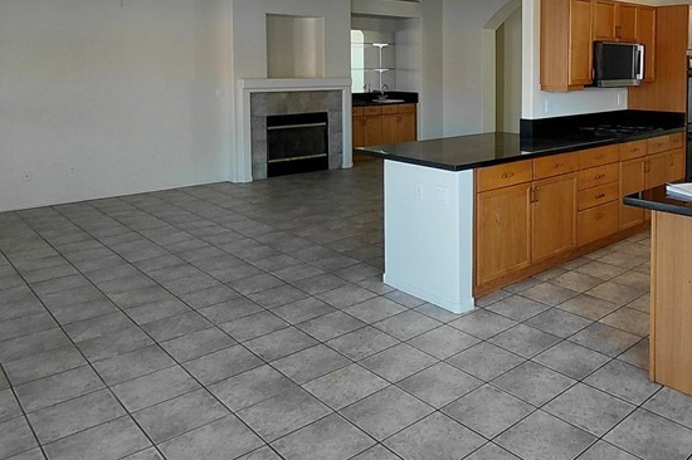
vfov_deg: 40.7
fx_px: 596
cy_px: 99
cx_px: 486
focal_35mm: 31
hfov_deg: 58.3
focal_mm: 1.64
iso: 80
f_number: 2.2
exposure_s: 1/60
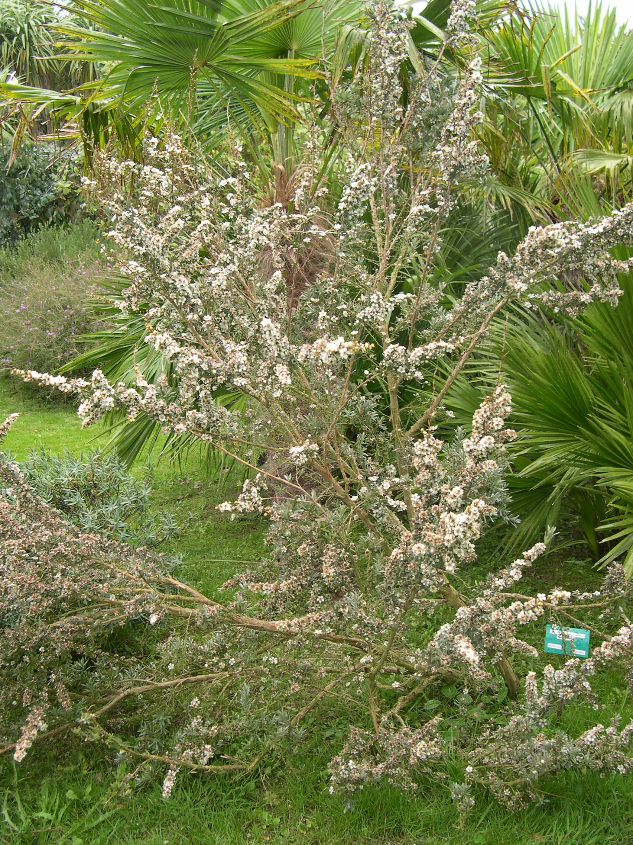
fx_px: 927
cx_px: 316
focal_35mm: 38
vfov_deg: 49.0
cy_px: 422
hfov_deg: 37.7
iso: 100
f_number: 2.8
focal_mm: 8
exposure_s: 1/149
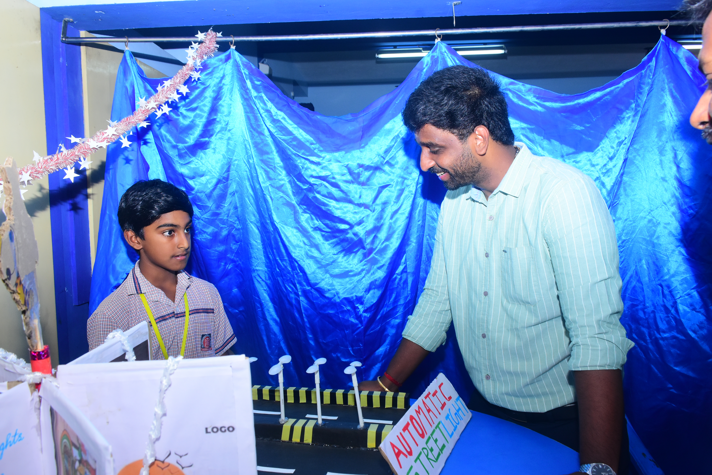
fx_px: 534
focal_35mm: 27
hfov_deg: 67.4
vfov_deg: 47.9
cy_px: 238
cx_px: 356
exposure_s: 1/125
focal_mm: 18
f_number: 8
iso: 800
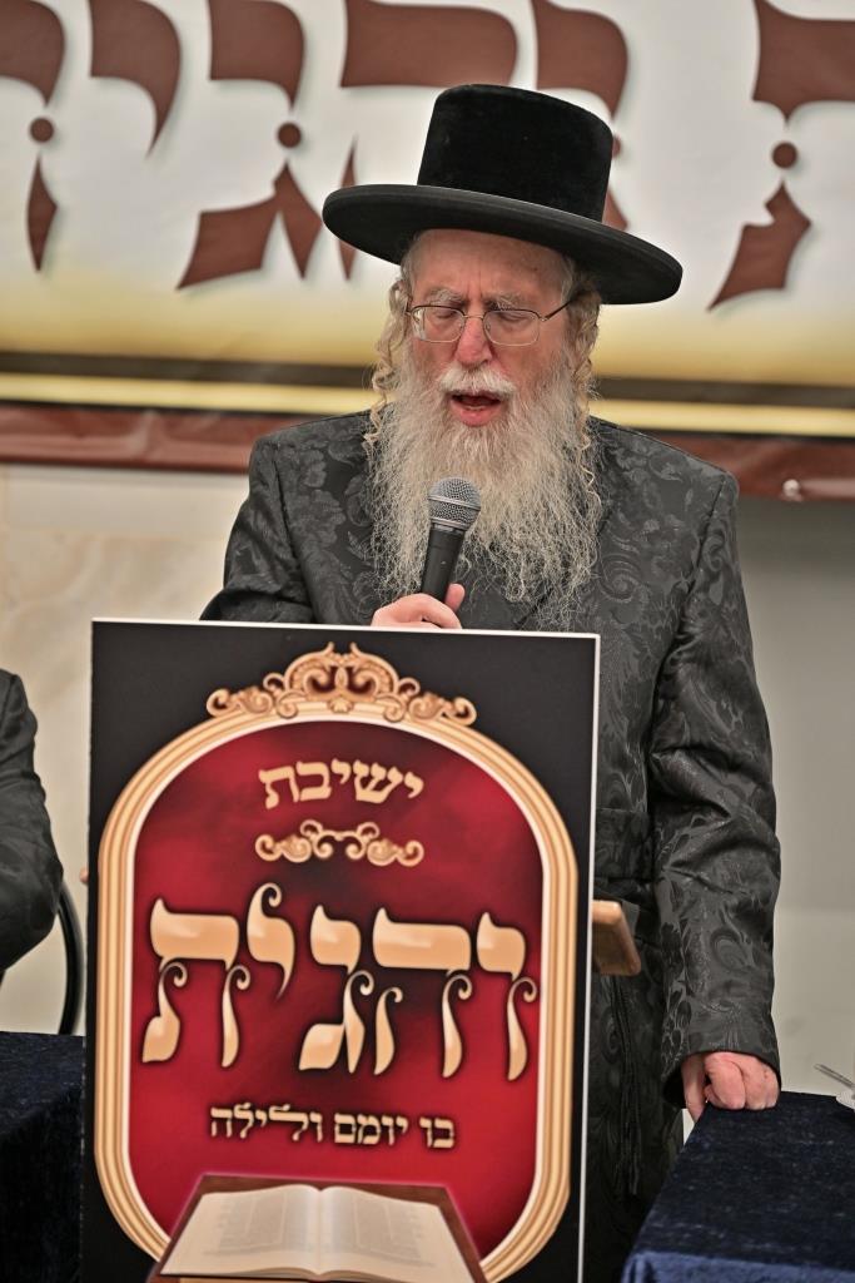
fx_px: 3525
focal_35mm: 99
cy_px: 642
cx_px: 428
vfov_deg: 20.6
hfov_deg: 13.8
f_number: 4
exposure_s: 1/160
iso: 800
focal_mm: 99
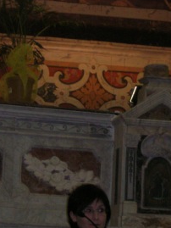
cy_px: 189
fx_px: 1119
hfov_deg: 8.7
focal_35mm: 170
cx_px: 76
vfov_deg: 11.6
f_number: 4.9
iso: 200
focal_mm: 17.1
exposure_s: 1/60.1
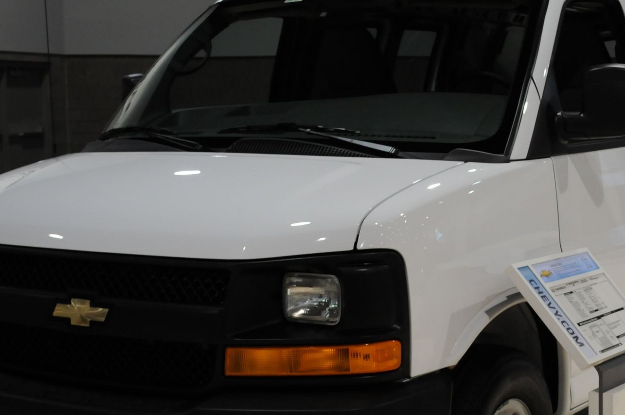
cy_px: 287
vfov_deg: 18.8
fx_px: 1249
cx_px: 434
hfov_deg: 27.9
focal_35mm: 72
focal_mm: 26
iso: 800
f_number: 4.5
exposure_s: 1/80
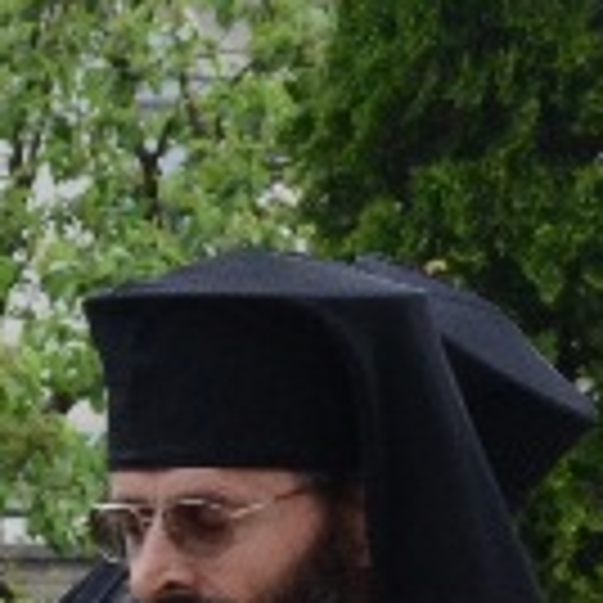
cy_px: 1161
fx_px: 11214
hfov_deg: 3.1
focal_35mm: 569
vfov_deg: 3.1
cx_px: -126
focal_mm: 50
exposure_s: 1/160
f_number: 8
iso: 1000
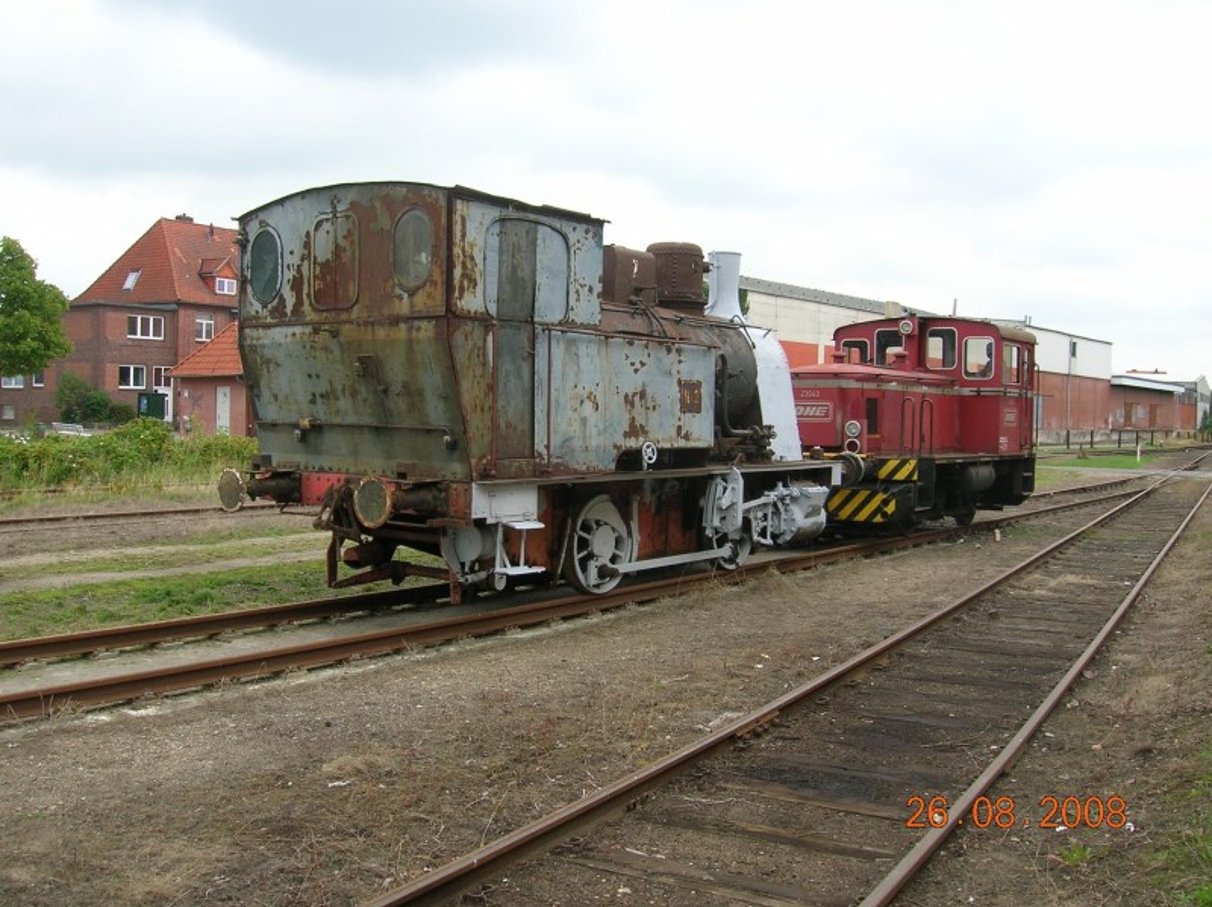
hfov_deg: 54.0
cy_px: 454
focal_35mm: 34
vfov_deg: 41.8
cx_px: 606
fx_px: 1190
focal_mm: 5.7
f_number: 4.9
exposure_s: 1/122
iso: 50
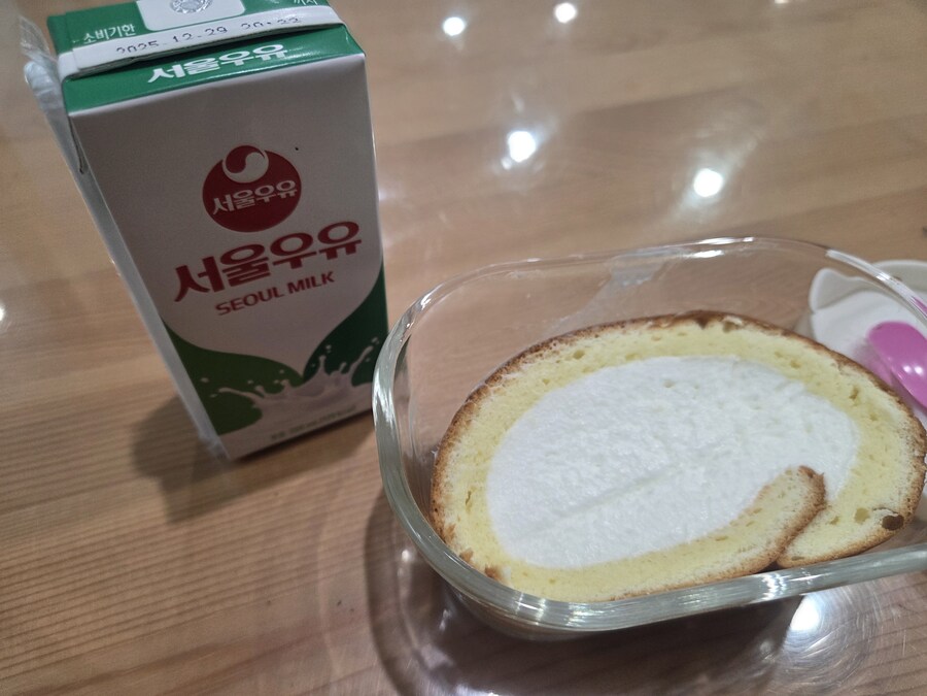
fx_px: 616
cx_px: 464
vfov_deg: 58.9
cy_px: 348
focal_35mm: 23
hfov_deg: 73.9
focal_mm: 5.4
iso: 200
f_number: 1.8
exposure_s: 1/120
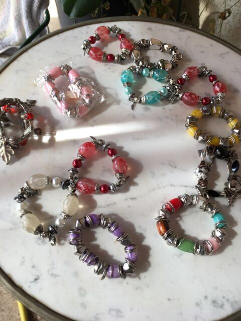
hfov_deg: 48.2
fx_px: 269
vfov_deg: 61.7
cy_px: 160
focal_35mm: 29
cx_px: 120
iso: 25
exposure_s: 1/101
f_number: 2.2
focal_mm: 4.15
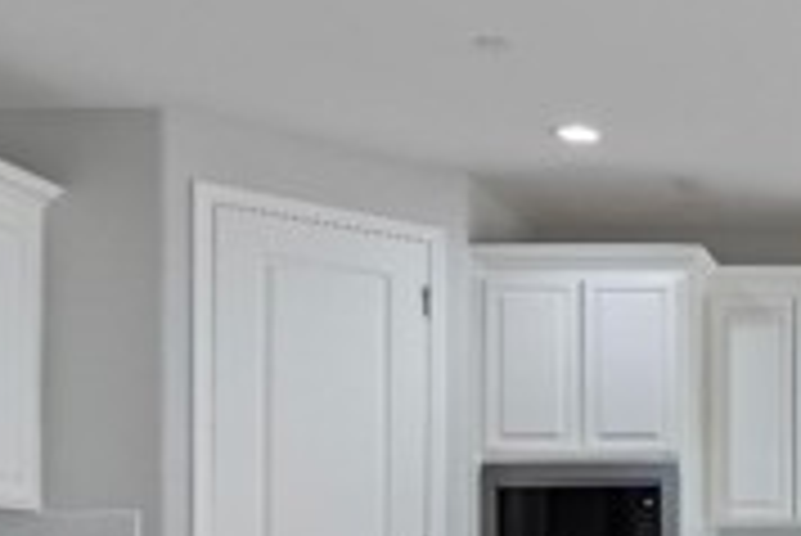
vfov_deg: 21.2
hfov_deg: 27.9
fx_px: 1358
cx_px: 1008
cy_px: 592
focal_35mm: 61
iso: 400
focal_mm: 17
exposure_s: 1/15
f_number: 5.6
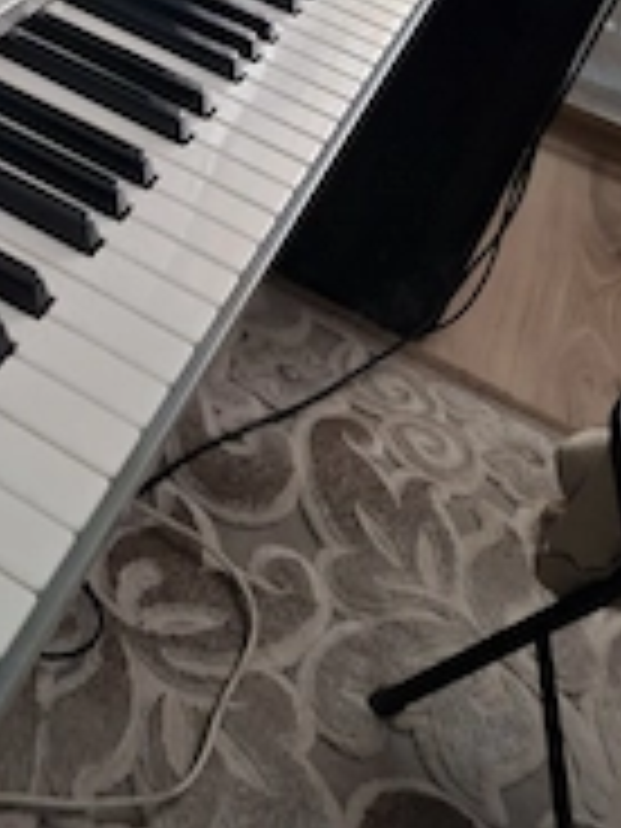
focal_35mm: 50
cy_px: 45
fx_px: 1196
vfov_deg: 35.4
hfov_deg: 28.3
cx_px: 94
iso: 500
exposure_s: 1/25
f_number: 1.8
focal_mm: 5.54
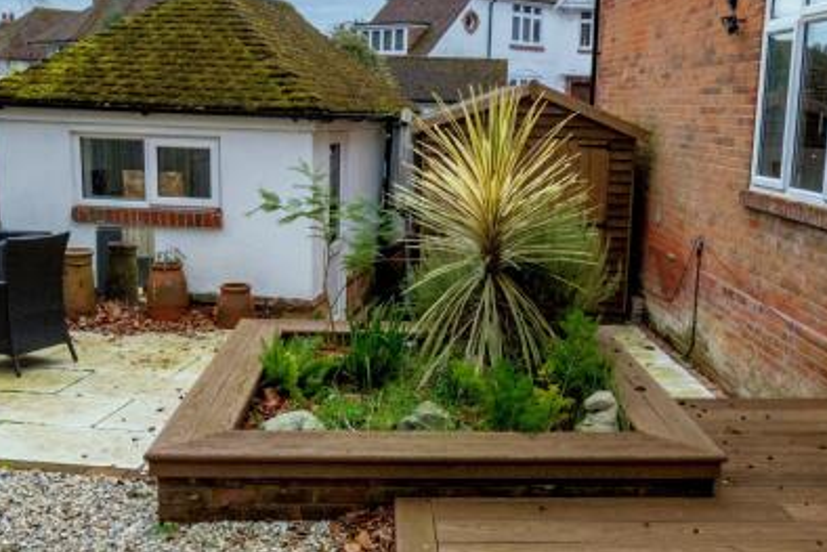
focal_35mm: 39
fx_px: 896
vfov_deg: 34.2
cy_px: 299
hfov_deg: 49.3
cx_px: 481
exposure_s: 1/250
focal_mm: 10
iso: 400
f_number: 8
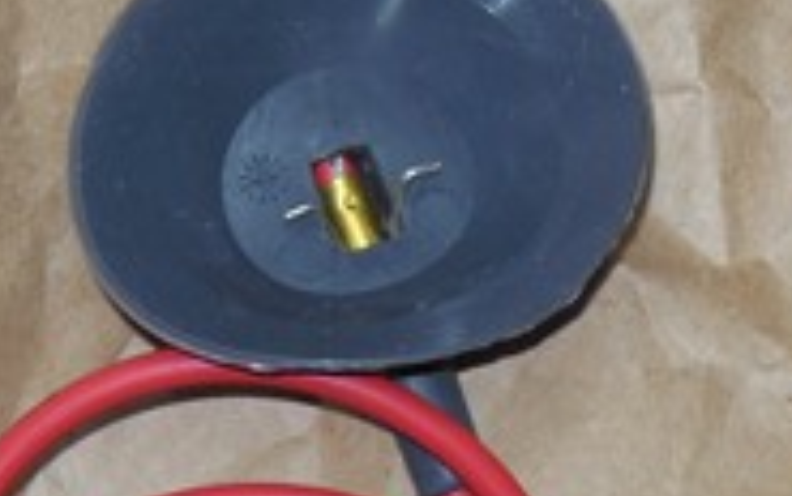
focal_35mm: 146
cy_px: 735
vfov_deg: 8.8
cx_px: 342
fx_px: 3154
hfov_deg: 14.3
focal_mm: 10.2
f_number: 4.1
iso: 125
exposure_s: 1/60
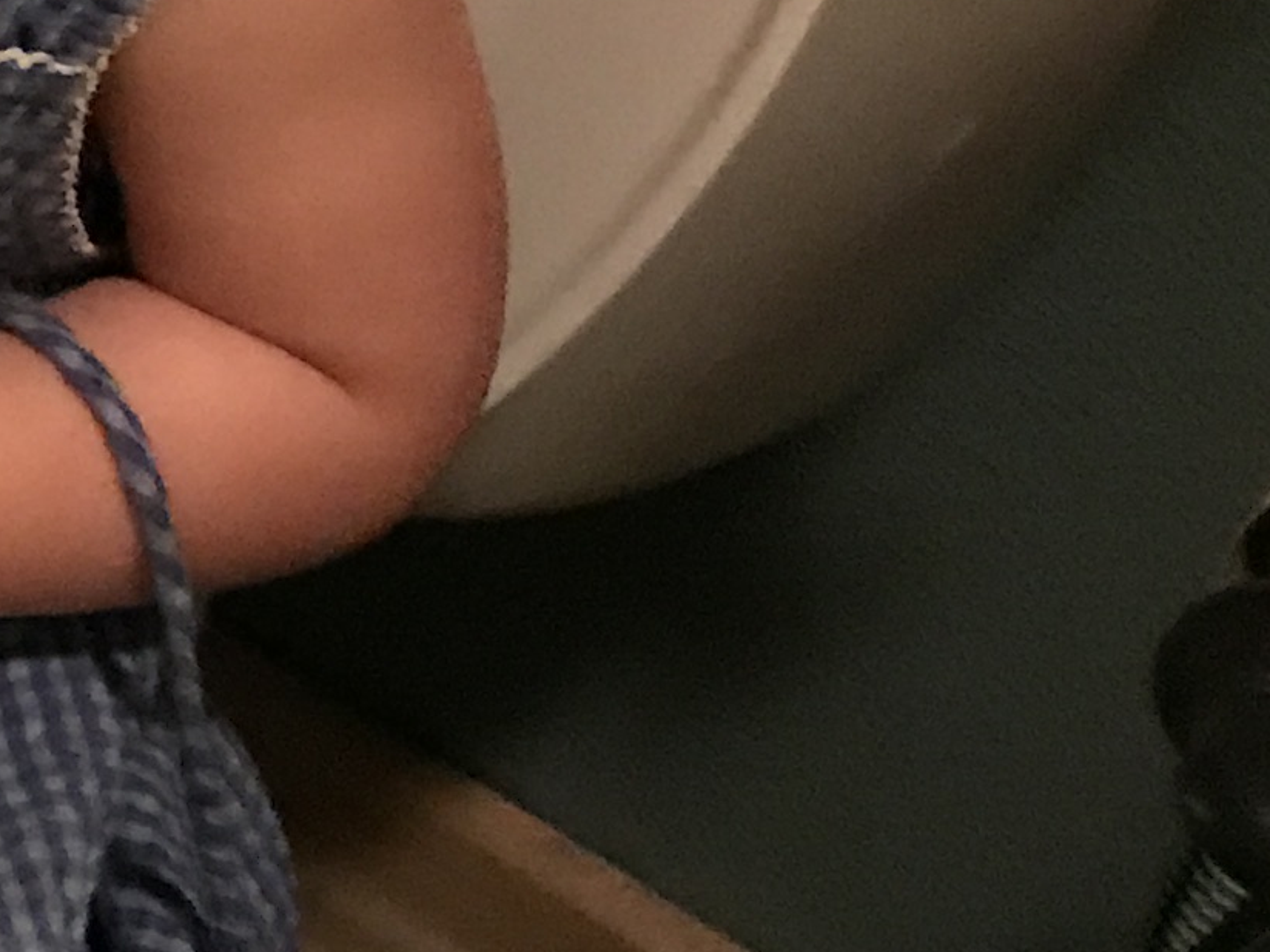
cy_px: 384
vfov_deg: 10.8
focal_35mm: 137
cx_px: -1170
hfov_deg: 12.8
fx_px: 5026
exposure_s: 1/5
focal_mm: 3.99
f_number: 1.8
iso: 100
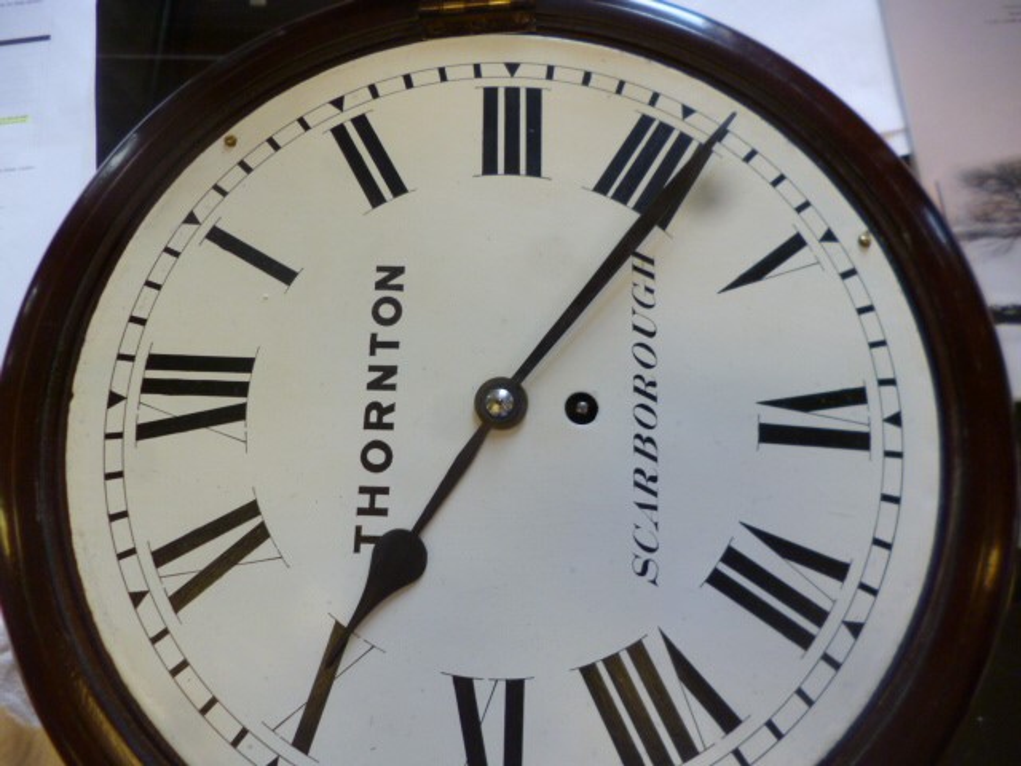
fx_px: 708
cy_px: 383
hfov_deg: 71.6
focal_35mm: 24
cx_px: 510
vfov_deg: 56.8
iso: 160
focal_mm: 4.3
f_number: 2.5
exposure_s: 1/60
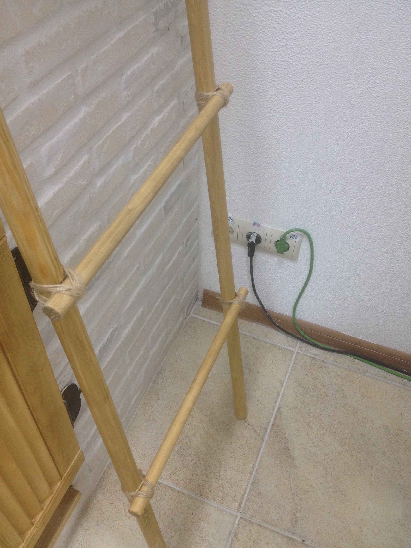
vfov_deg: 52.6
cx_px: 206
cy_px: 274
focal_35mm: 35
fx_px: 554
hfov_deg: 40.7
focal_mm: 4.28
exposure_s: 1/20
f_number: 2.4
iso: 100
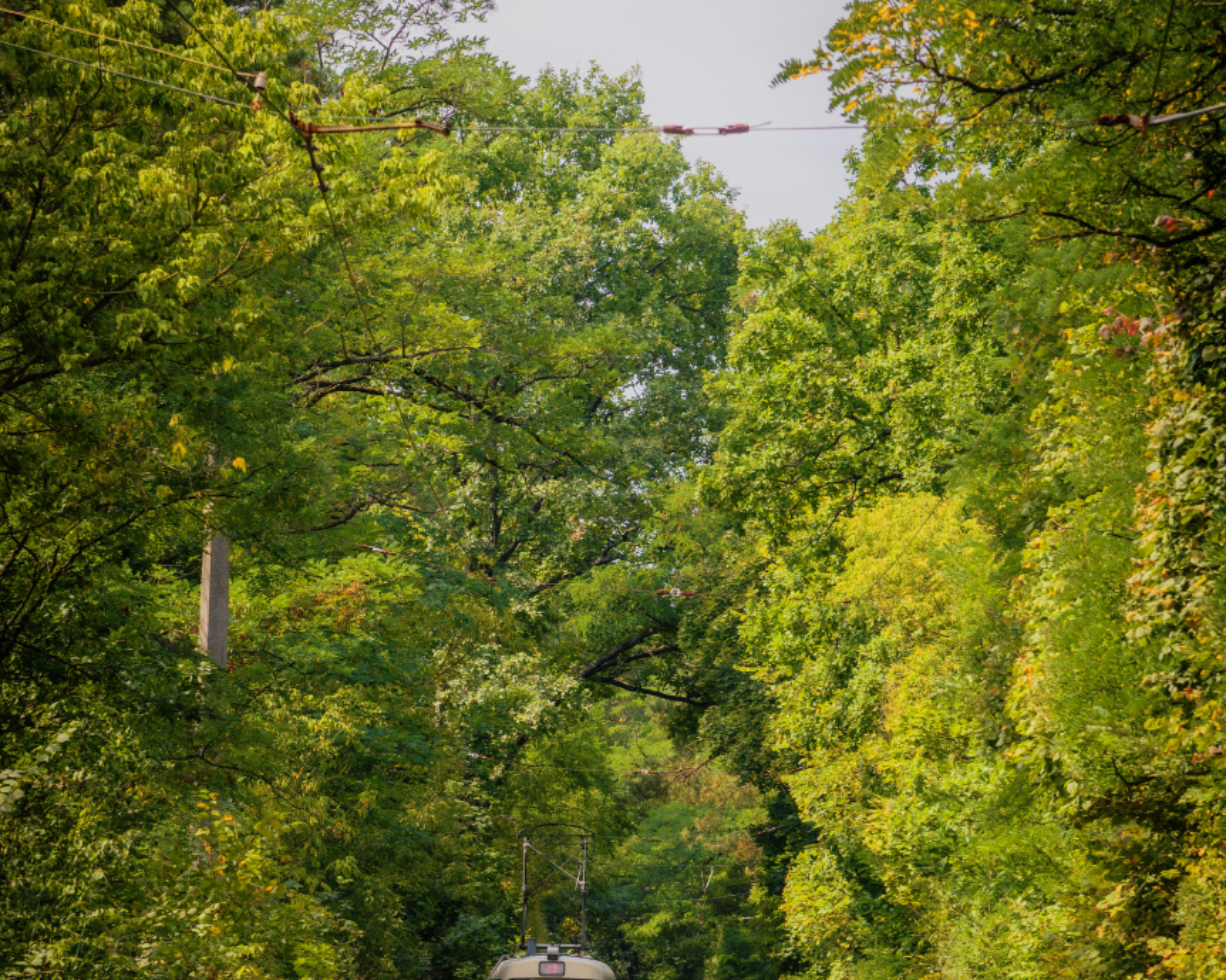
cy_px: 705
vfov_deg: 9.1
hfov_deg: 11.4
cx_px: 610
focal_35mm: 170
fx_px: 6166
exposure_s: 1/500
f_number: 5.6
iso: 320
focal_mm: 120
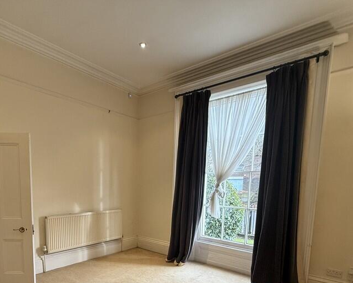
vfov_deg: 59.9
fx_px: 230
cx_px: 141
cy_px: 211
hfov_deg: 74.2
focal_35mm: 22
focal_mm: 2.22
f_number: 2.2
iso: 200
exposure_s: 1/100
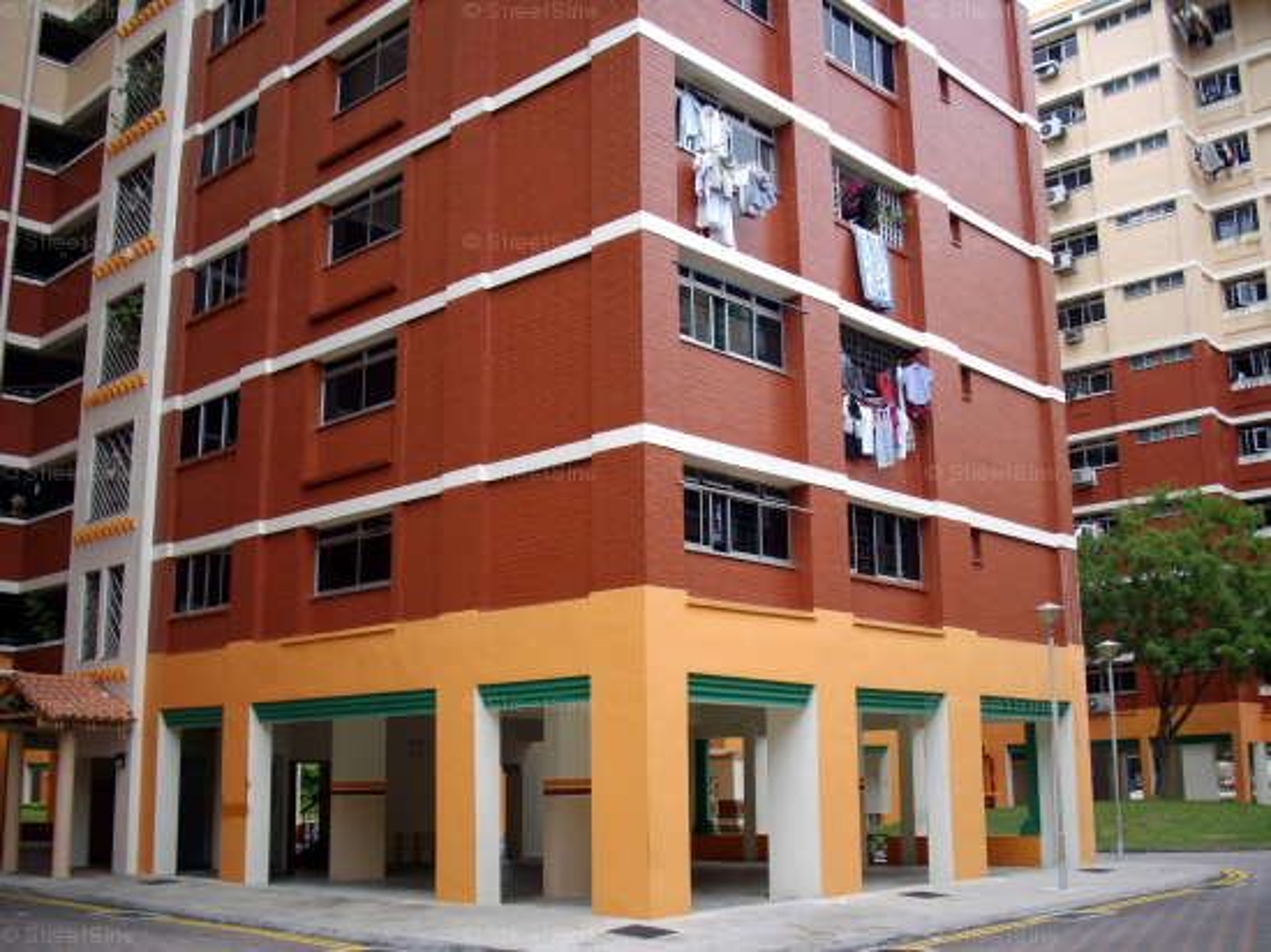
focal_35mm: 37
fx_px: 1358
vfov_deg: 38.6
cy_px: 476
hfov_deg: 50.2
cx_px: 636
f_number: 2.8
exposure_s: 1/320
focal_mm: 6.2
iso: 80
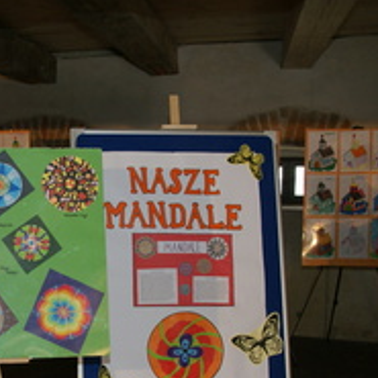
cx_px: 57
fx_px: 580
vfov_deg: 35.6
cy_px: 268
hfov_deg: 34.6
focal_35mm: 47
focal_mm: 17
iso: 400
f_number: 5.6
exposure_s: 1/60
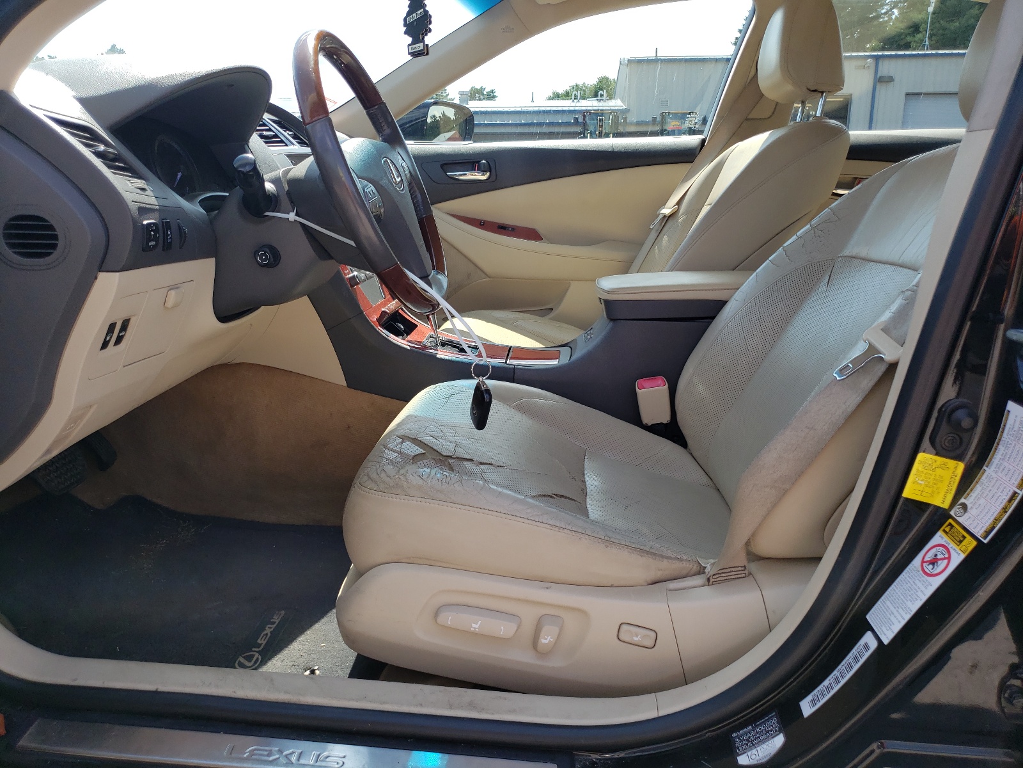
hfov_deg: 67.3
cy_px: 384
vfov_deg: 53.1
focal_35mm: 26
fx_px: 768
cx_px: 512
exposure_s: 1/1000
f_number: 1.5
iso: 50
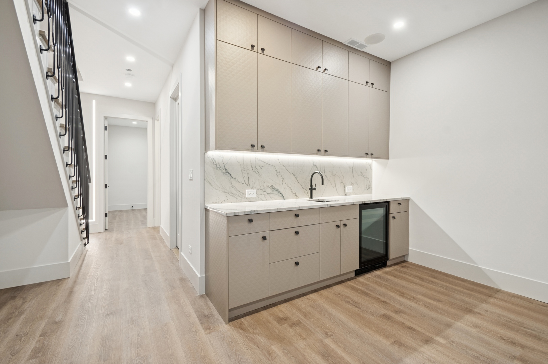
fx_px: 228
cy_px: 182
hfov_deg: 100.4
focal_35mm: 15
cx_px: 274
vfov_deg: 77.2
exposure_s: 1/2
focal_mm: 10
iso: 200
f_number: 11
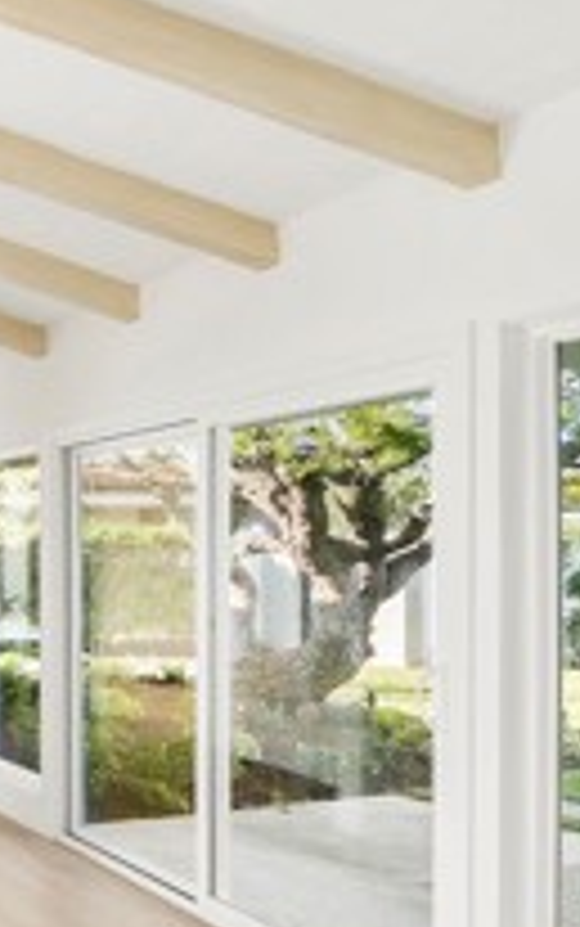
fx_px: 960
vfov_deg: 51.1
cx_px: -414
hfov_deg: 22.7
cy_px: 562
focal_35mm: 38
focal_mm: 12
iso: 640
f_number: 5.6
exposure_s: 1/80
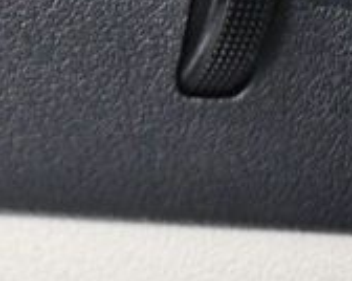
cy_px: -68
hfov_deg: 14.0
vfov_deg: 11.7
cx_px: -172
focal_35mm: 129
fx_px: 1342
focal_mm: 18
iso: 4500
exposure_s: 1/60
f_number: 3.5
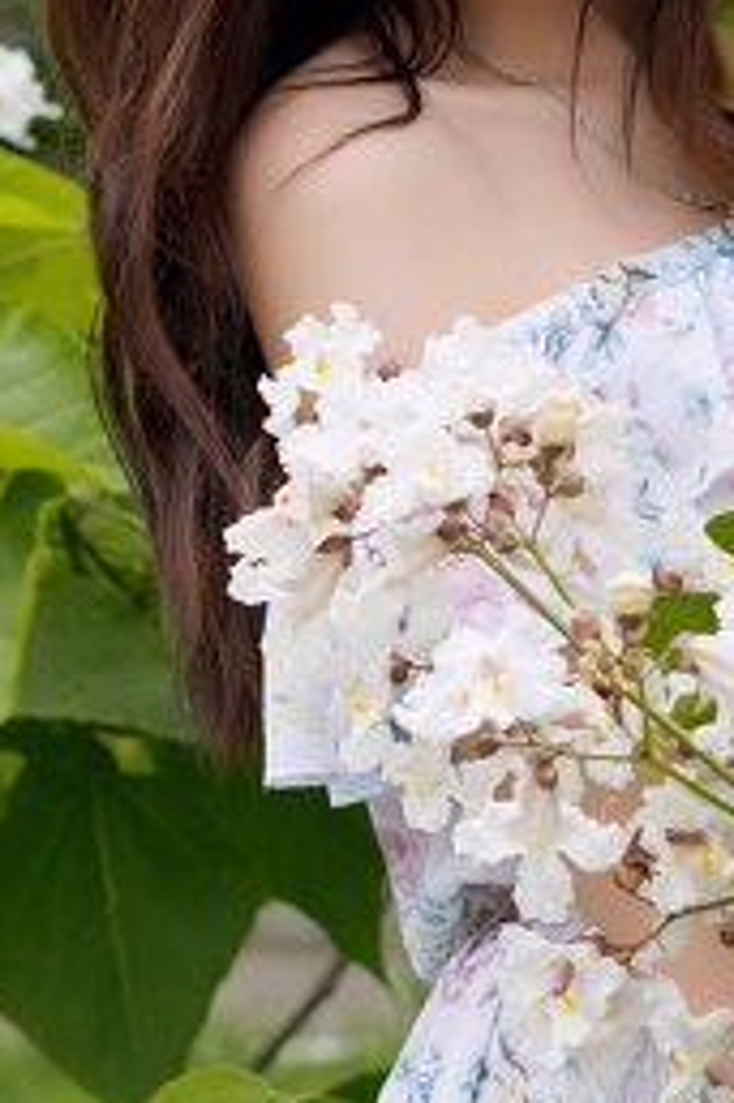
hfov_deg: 7.8
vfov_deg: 11.7
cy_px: 451
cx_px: 706
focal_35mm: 175
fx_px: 5359
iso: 100
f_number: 4.5
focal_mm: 50
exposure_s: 1/250
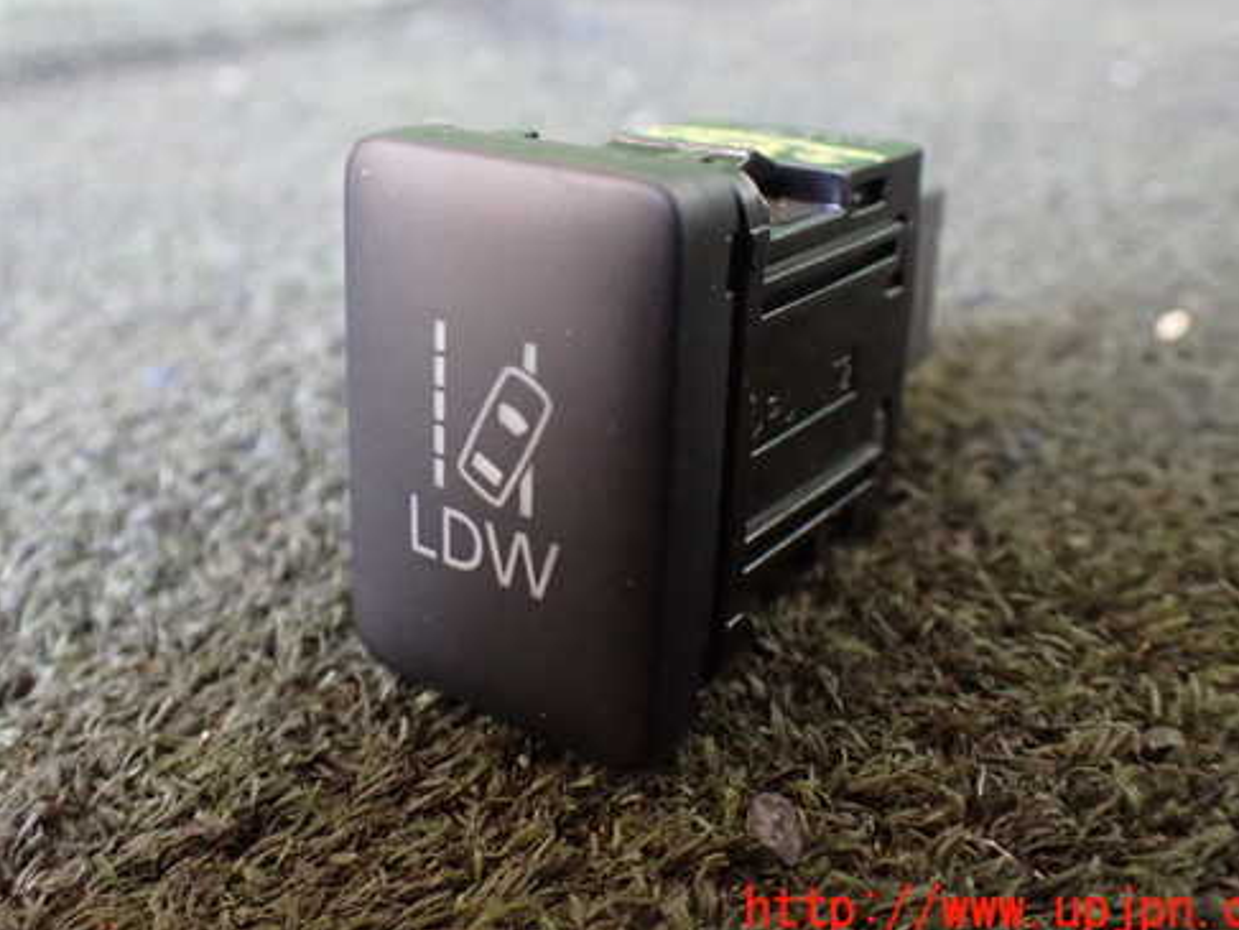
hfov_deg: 50.0
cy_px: 369
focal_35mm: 37
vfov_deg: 38.5
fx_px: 1325
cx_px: 556
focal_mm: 5.4
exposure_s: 1/30
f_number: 2.3
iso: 1000
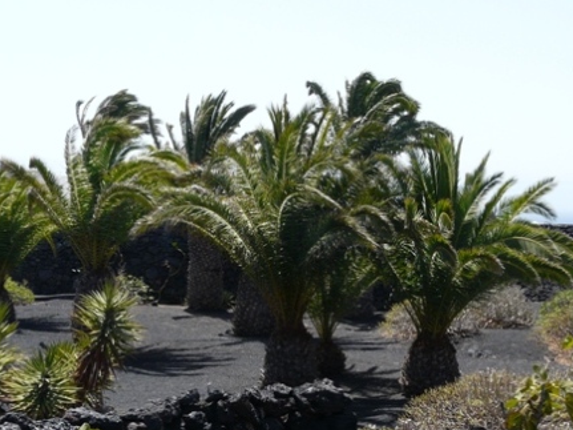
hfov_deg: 28.9
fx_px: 1109
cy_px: 247
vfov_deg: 21.9
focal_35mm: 67
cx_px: 342
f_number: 5.6
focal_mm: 6.8
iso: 100
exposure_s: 1/320
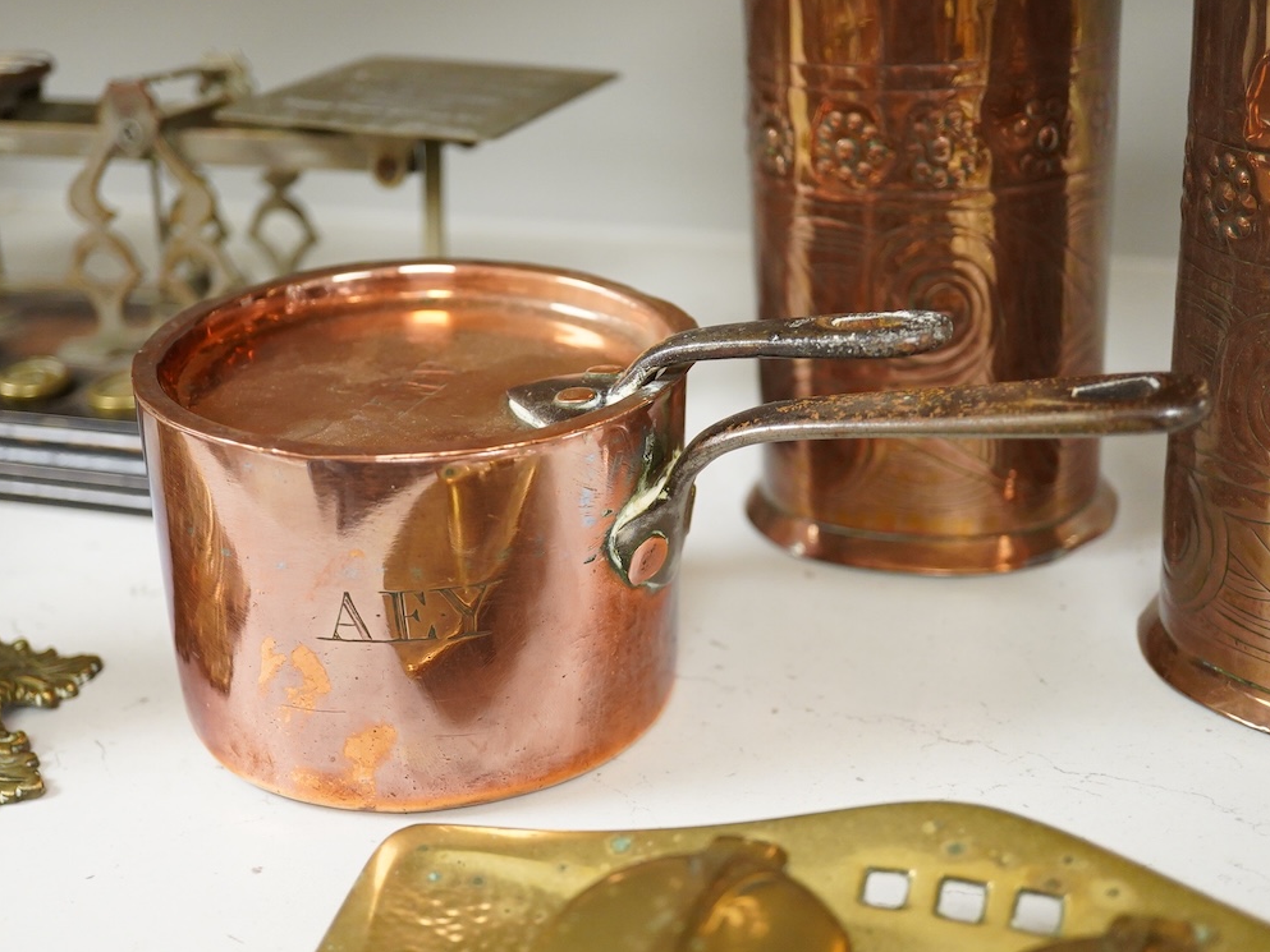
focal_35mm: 49
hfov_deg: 38.9
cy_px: 475
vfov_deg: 29.7
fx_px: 1798
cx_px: 572
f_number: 3.5
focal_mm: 30
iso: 2500
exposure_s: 1/160
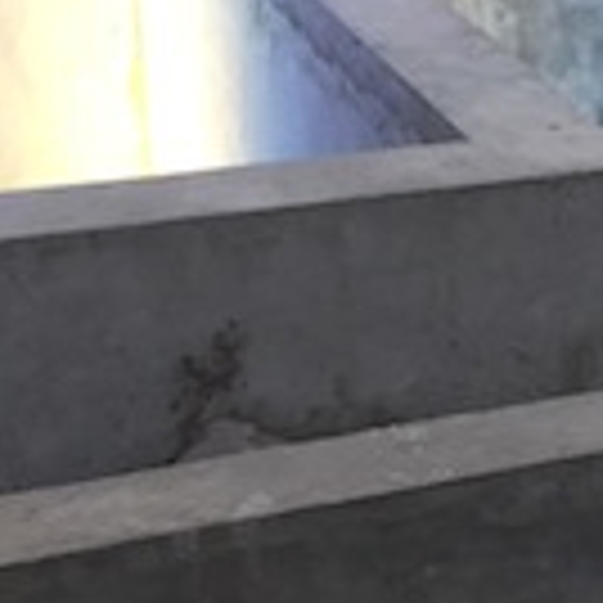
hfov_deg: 11.9
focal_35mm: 134
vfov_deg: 12.9
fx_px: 2641
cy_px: 520
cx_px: 1138
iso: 40
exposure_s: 1/120
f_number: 2.2
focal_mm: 4.15
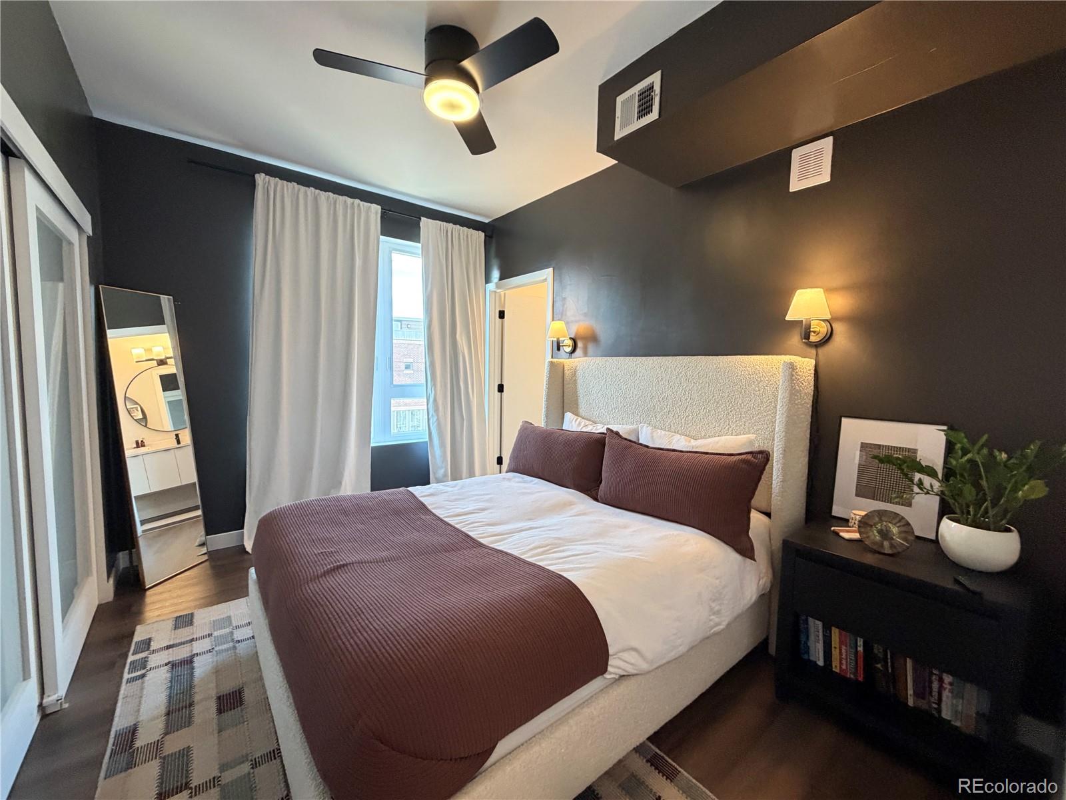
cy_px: 400
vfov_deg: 85.7
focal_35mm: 14
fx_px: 431
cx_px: 533
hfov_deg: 102.1
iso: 320
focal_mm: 2.22
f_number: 2.2
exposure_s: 1/60
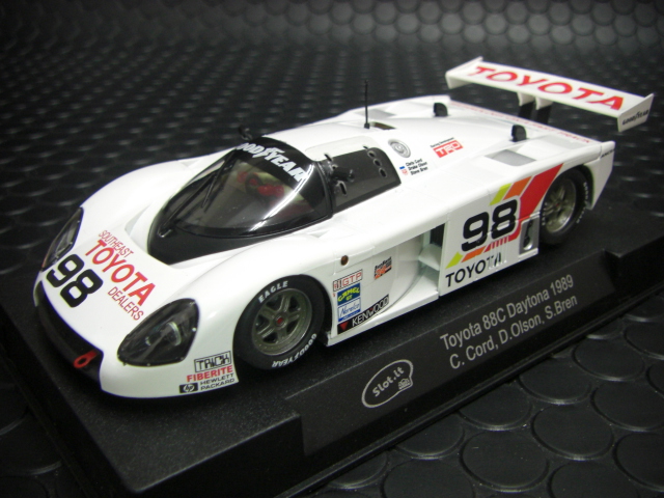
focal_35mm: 38
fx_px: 729
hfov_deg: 49.0
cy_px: 249
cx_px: 332
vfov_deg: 37.7
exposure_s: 1/30
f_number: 3.4
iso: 200
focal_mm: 6.3
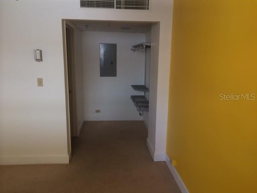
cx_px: 128
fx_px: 223
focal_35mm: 30
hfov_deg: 60.0
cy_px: 96
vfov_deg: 46.8
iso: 80
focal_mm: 4.12
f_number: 2.2
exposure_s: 1/30
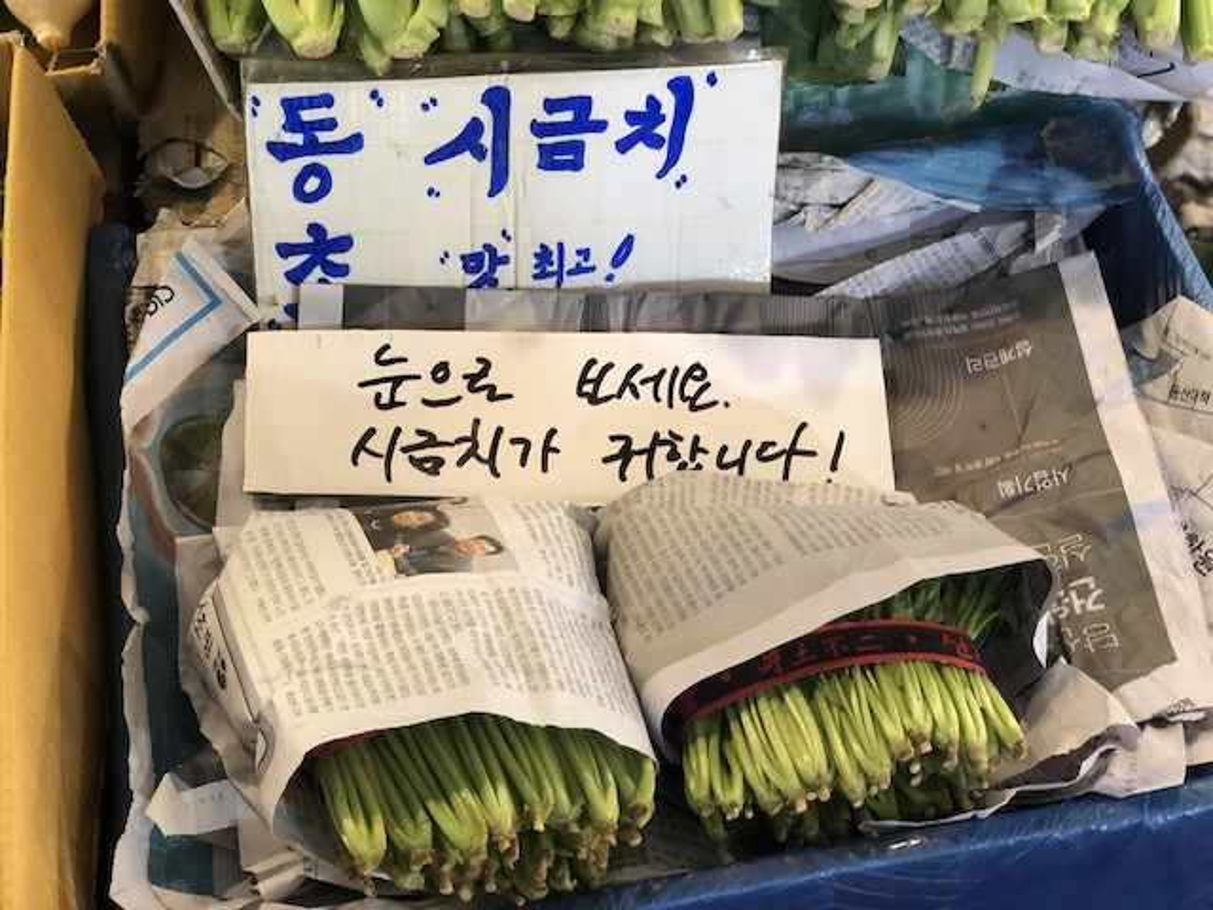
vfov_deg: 28.0
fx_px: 1822
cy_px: 455
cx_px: 606
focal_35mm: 52
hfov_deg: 36.8
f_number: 2.4
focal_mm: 6
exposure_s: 1/24
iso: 125
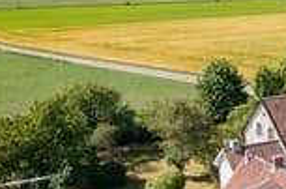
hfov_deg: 23.4
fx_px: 610
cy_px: 182
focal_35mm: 77
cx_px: 370
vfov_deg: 17.3
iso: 200
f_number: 5.6
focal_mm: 10.26
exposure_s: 1/500
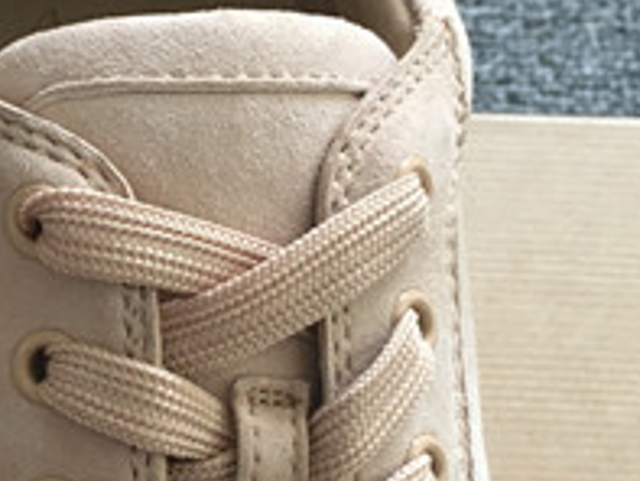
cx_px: -123
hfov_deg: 18.1
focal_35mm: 103
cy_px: 327
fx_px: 1905
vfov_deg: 14.4
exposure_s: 1/33
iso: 100
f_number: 2.2
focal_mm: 4.15
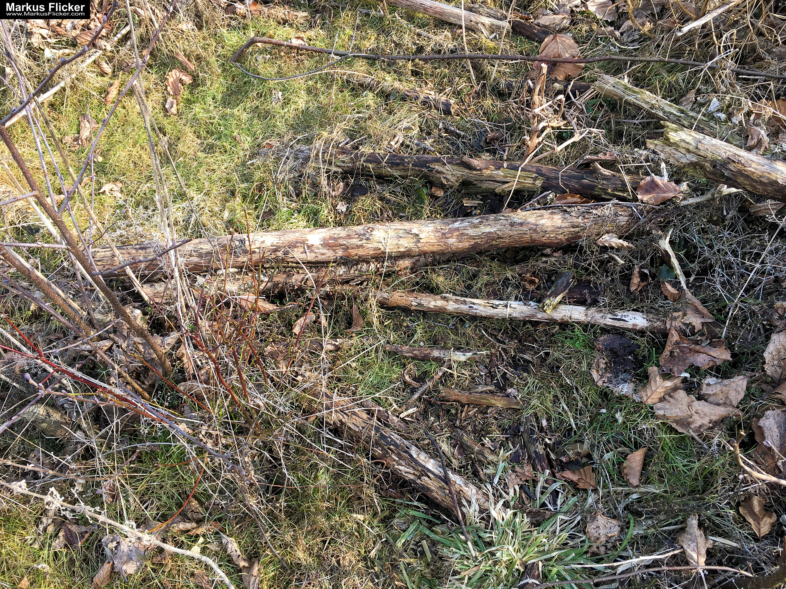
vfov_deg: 48.2
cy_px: 294
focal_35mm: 29
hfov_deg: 61.7
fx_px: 658
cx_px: 393
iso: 25
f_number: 2.2
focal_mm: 4.15
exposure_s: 1/180
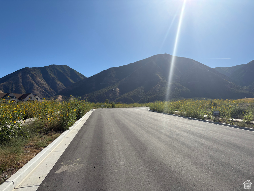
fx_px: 191
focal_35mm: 26
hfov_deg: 67.3
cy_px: 96
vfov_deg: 53.1
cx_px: 127
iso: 50
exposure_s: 1/5348
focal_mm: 5.96
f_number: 1.6
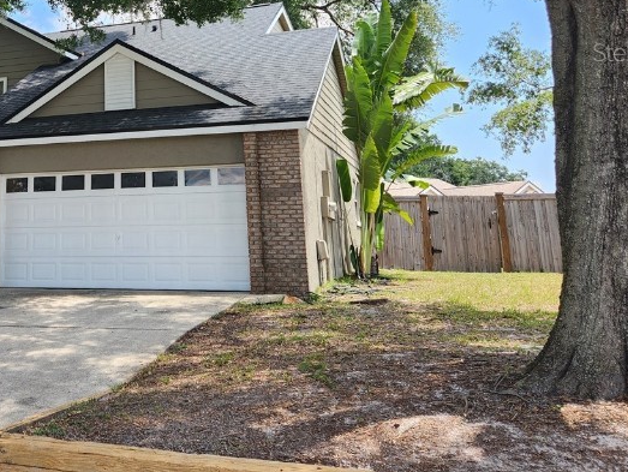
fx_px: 817
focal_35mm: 45
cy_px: 52
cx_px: 91
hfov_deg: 39.7
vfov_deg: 30.8
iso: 20
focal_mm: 5.4
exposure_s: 1/339
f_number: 1.8
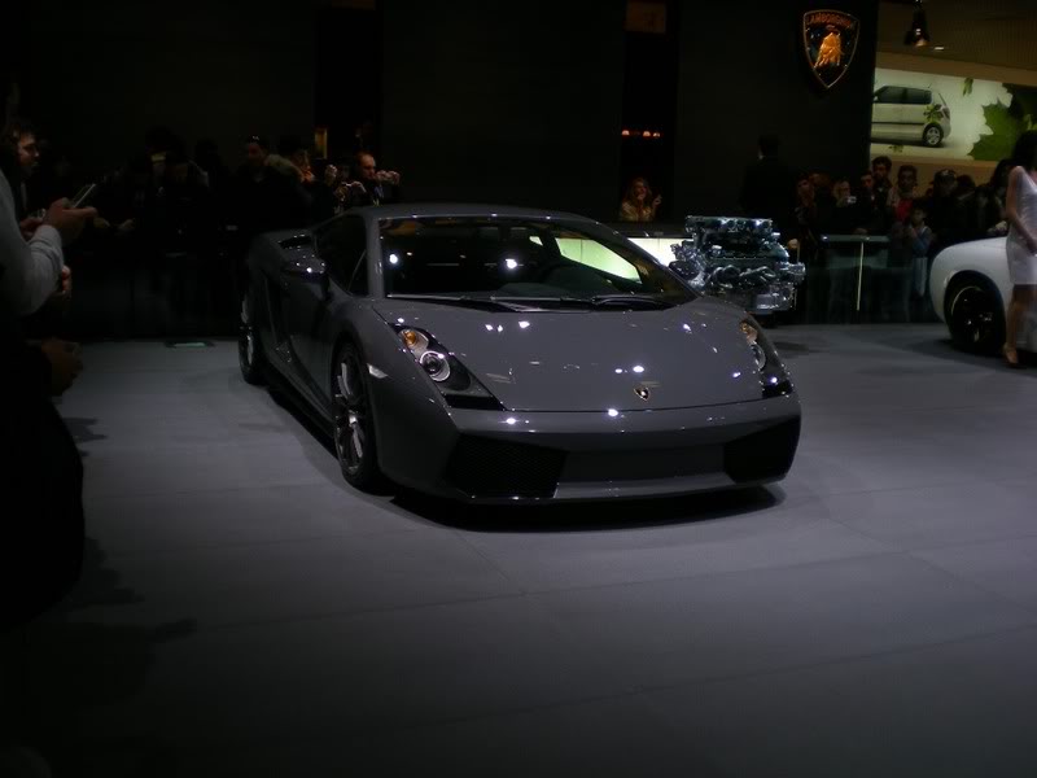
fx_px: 1138
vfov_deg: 37.7
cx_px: 518
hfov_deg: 49.0
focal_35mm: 38
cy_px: 389
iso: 50
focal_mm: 6.3
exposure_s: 1/74.7
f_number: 3.1
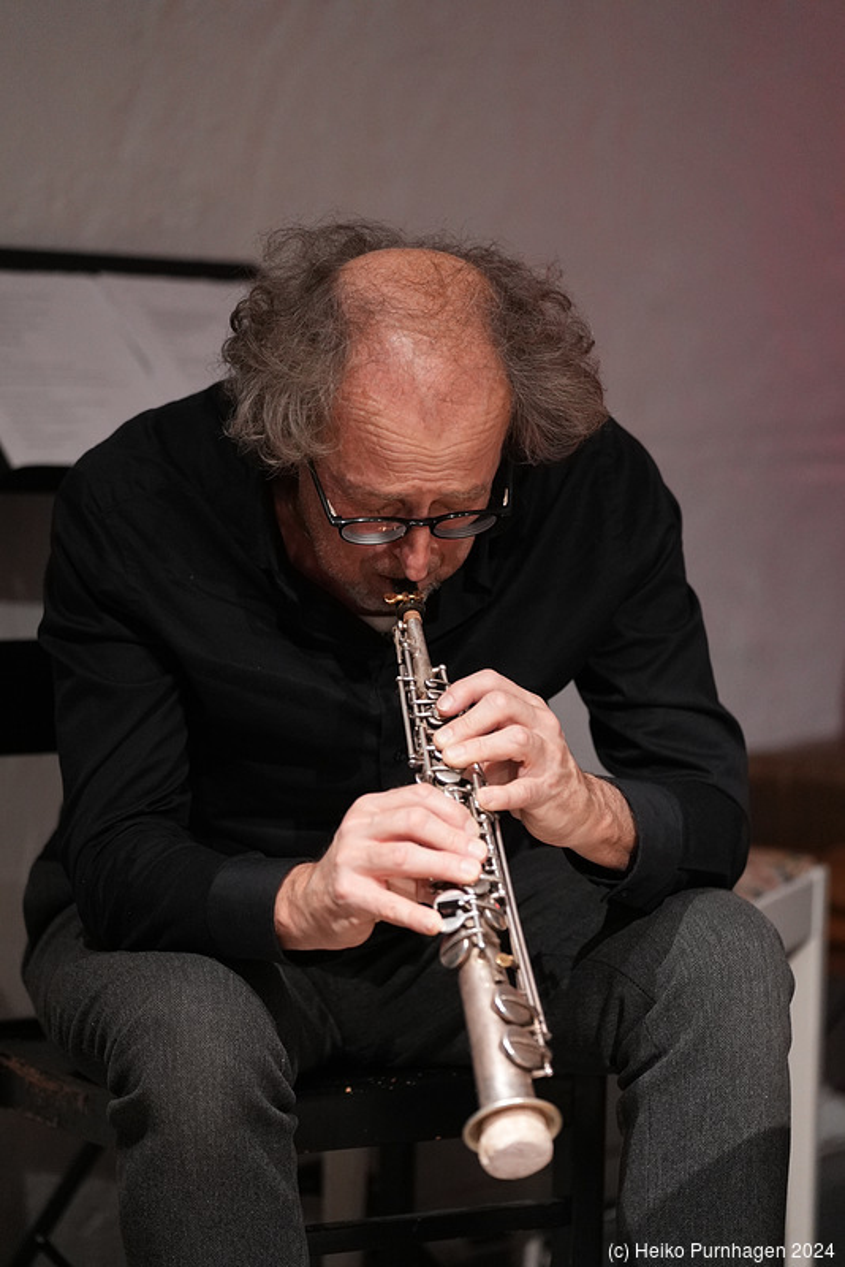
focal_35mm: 108
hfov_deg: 12.7
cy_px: 634
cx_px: 422
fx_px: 3799
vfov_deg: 18.9
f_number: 2.8
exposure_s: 1/50
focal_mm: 108
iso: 6400
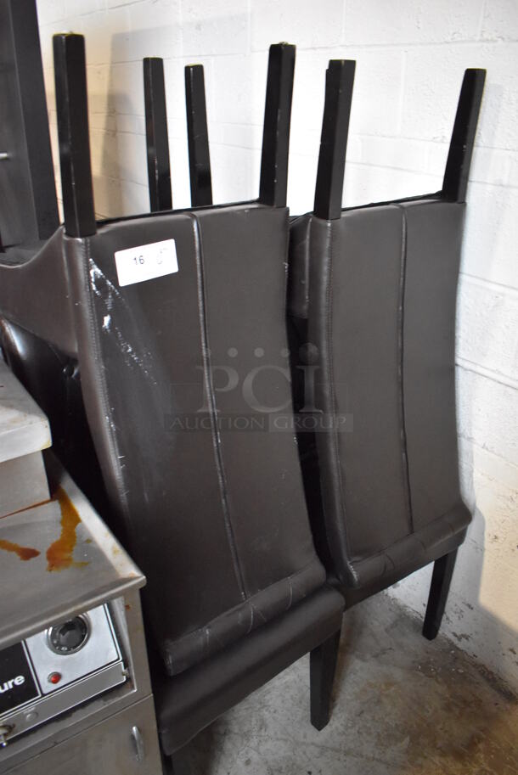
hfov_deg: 48.0
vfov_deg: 67.3
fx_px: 582
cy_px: 388
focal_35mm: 27
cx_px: 259
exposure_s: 1/125
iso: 5600
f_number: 3.5
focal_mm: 18
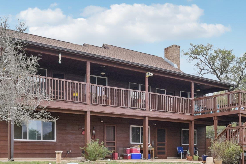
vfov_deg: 30.3
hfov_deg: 44.4
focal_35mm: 44
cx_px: 142
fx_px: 301
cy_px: 108
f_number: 8
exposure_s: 1/125
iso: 400
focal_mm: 16
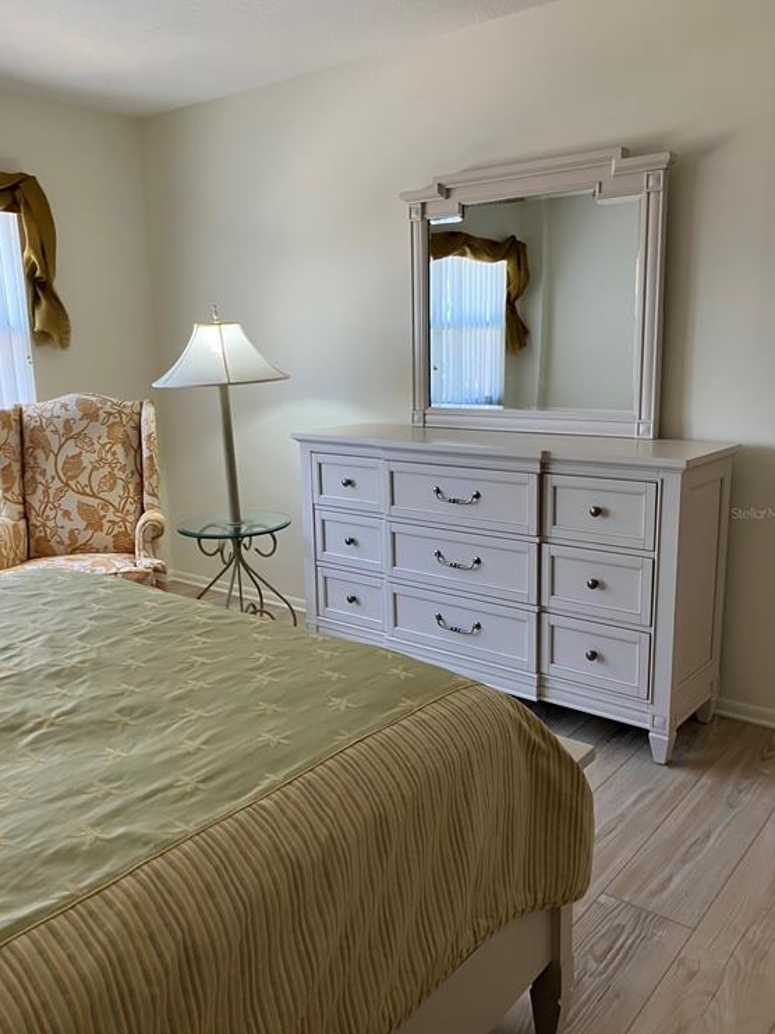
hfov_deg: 48.2
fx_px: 866
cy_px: 513
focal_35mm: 29
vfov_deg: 61.7
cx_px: 393
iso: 64
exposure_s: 1/60
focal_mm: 3.99
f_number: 1.8
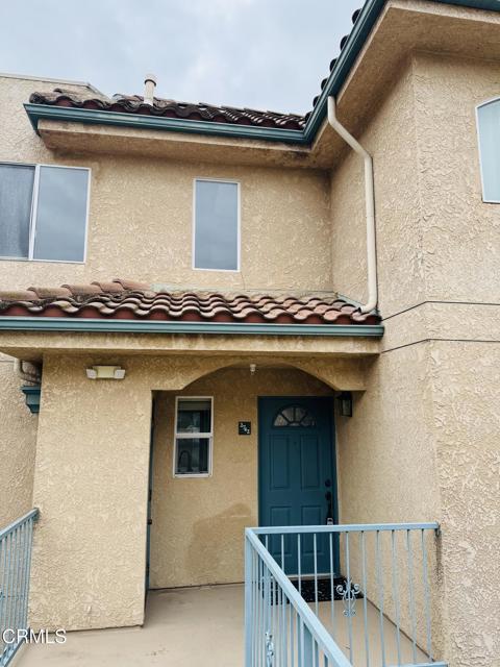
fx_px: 462
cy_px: 334
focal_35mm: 24
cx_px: 250
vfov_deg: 71.6
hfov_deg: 56.8
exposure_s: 1/1637
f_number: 1.78
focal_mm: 6.76
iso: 80
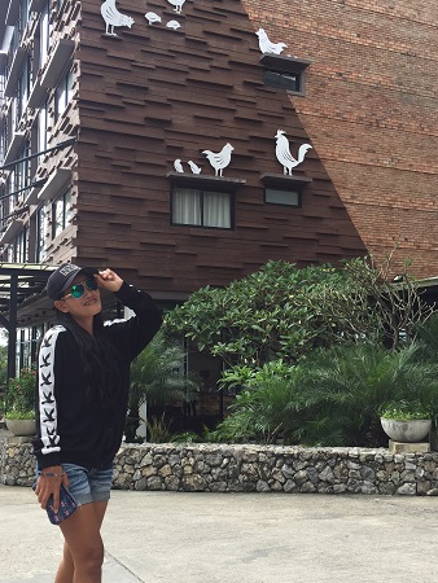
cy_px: 295
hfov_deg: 36.9
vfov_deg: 47.8
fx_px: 657
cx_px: 219
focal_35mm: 39
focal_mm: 4.15
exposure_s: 1/262
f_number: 2.2
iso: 32
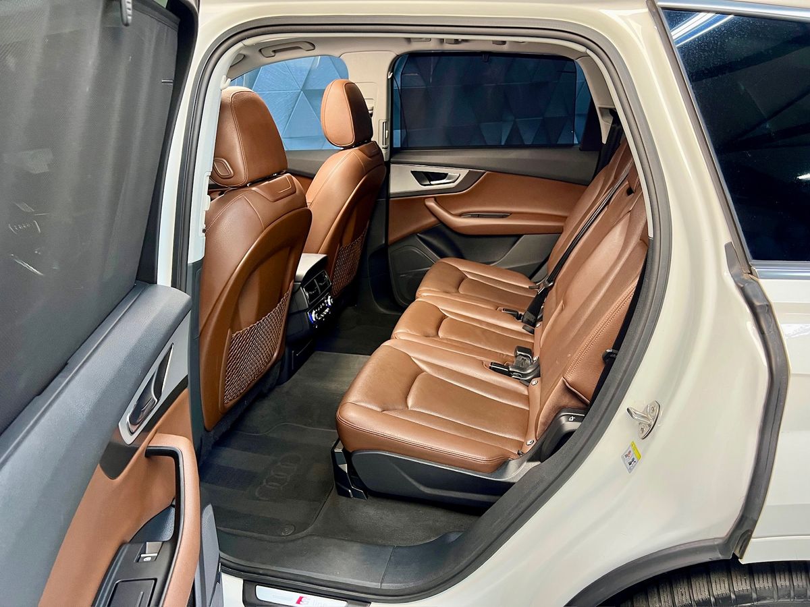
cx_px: 405
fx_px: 608
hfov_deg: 67.3
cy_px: 304
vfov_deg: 53.1
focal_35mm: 26
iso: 125
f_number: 1.5
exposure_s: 1/60
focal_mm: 5.7
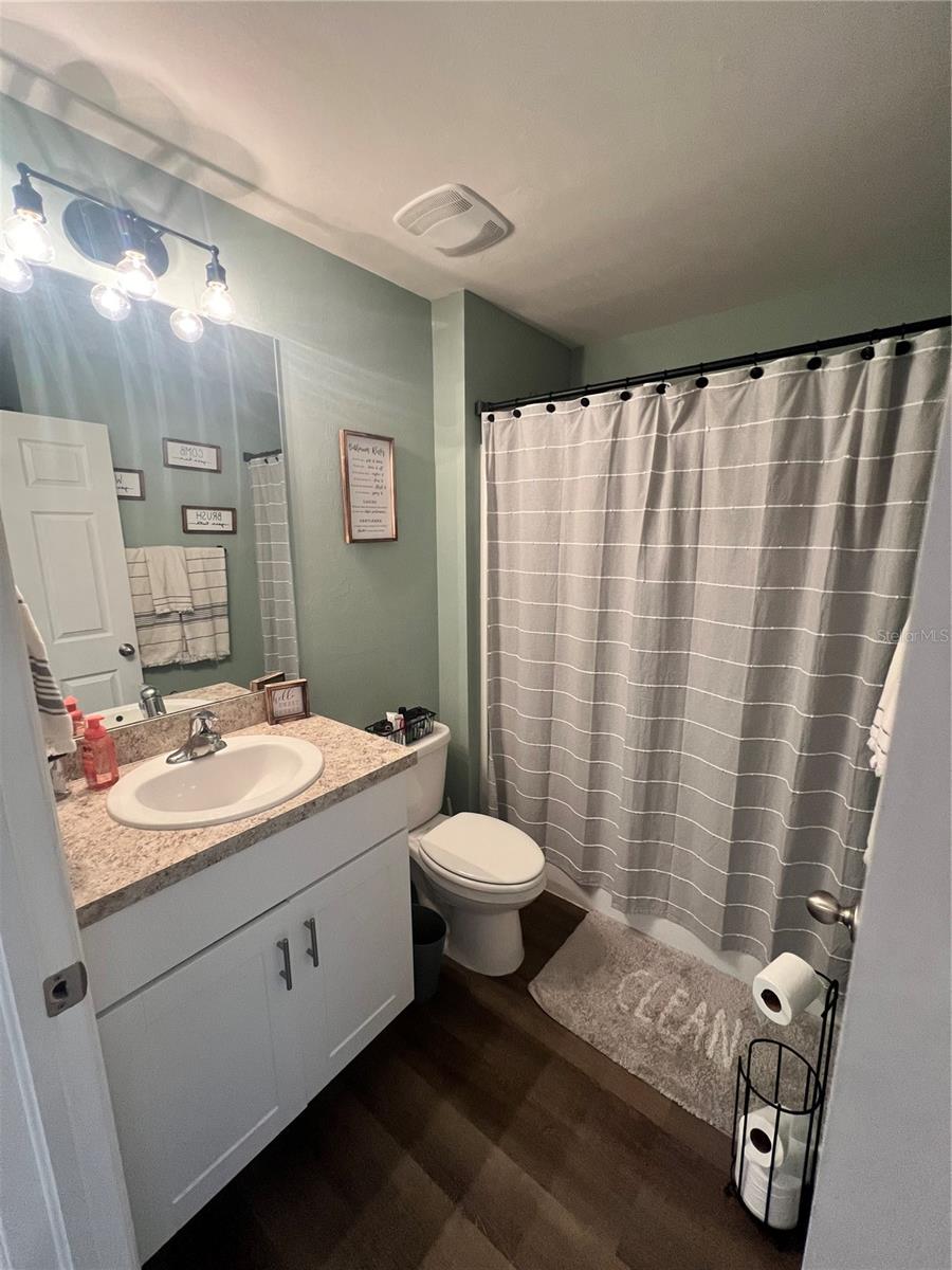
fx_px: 477
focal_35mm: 13
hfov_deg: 89.9
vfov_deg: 106.2
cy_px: 635
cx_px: 476
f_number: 1.8
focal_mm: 1.57
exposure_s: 1/60
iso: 400
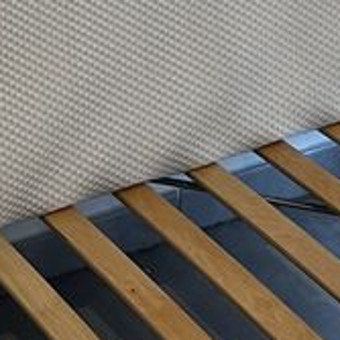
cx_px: -234
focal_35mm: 138
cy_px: -371
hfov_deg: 11.8
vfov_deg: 11.3
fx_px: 1534
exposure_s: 1/50
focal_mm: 5.7
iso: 64
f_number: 1.5
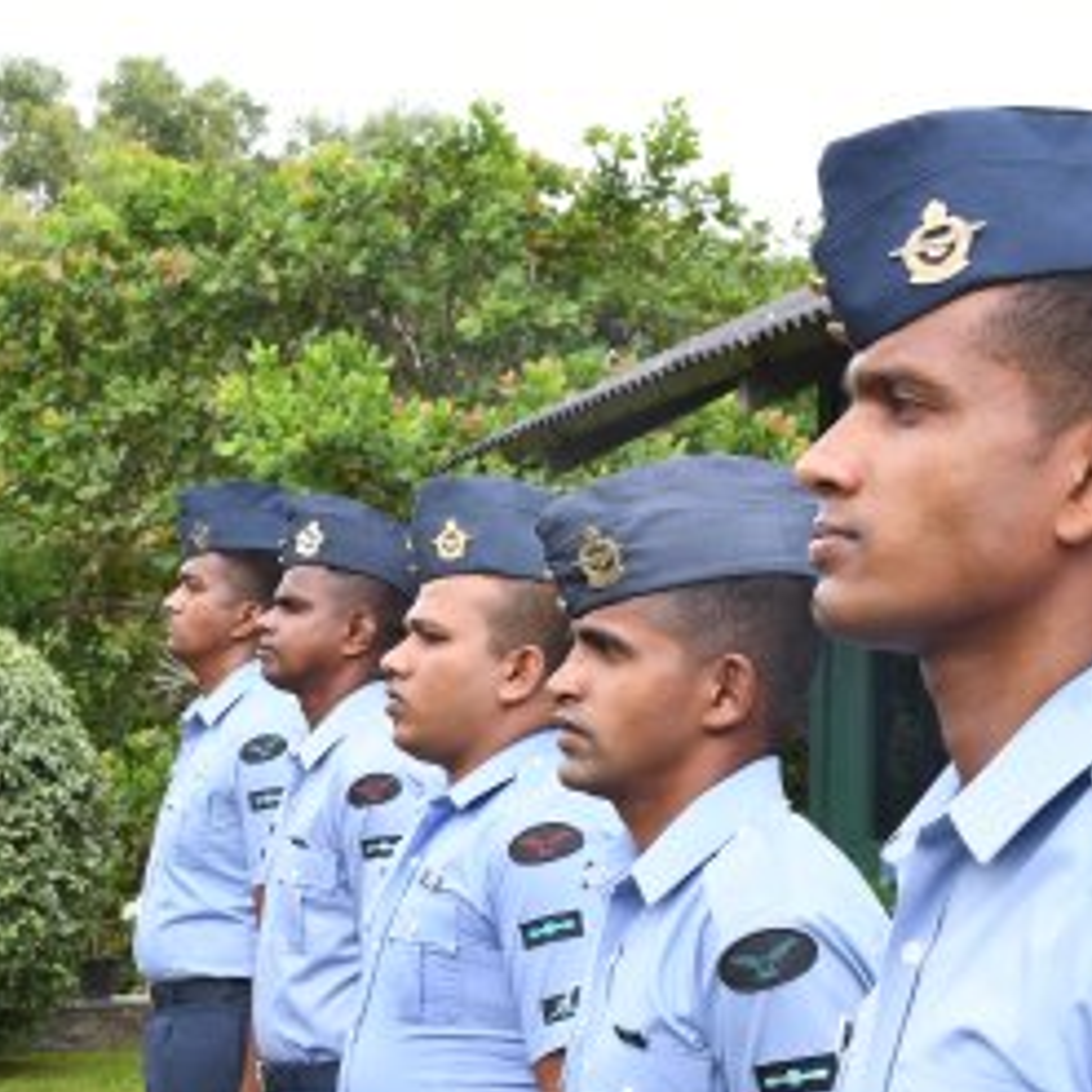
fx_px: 3319
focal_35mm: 93
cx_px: 84
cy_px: 831
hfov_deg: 18.3
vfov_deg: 18.6
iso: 320
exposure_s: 1/100
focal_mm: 30
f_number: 9
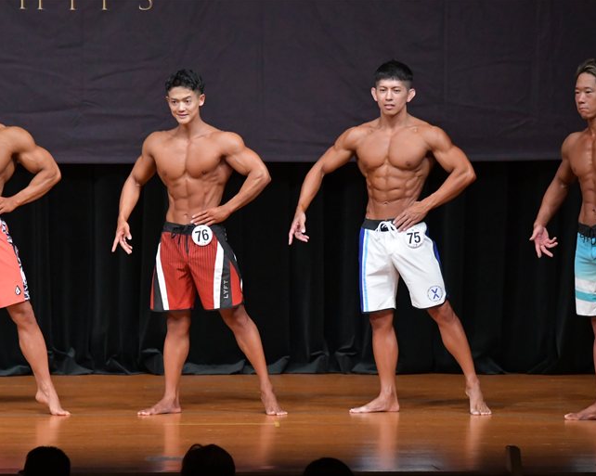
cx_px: 298
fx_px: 5095
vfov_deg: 5.4
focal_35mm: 289
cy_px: 238
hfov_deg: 6.7
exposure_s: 1/400
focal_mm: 170
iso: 5000
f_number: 5.6
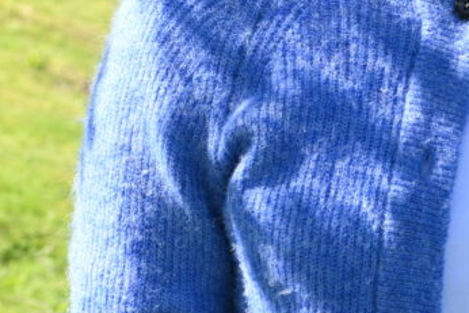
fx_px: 2893
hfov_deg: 9.2
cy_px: -125
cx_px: 550
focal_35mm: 222
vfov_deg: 6.1
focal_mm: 50
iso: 160
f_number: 5.6
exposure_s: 1/250
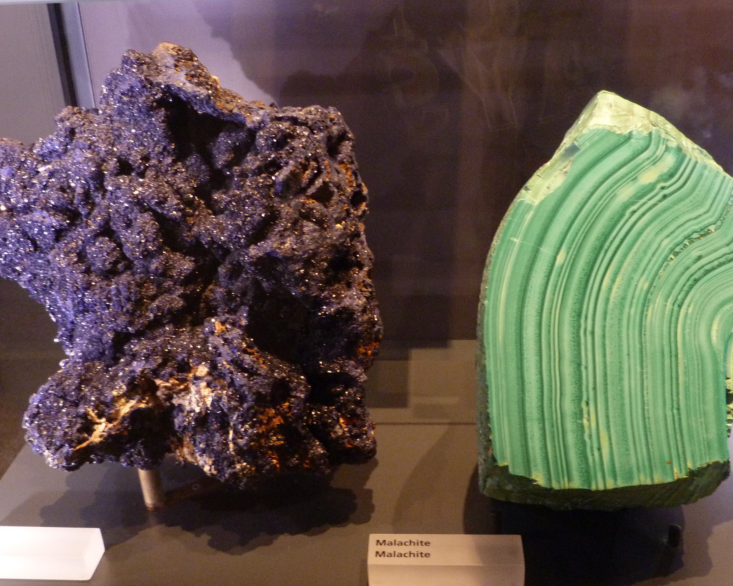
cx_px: 385
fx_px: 868
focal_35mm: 40
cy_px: 324
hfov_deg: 45.8
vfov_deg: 37.3
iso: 400
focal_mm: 5.4
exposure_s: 1/6
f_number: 3
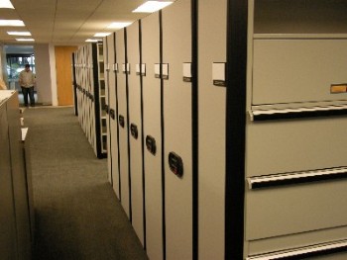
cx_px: 174
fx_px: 371
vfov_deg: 38.7
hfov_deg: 50.1
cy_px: 130
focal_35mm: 37
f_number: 2.8
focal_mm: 7.9
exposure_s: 1/48
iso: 400
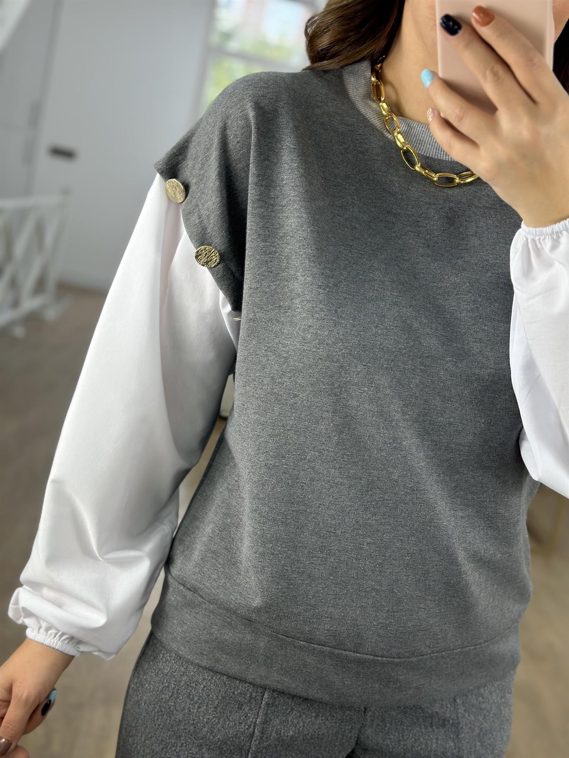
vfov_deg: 39.7
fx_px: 1052
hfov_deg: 30.3
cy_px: 379
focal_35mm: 48
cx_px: 284
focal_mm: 6.86
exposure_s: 1/254
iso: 80
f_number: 1.78
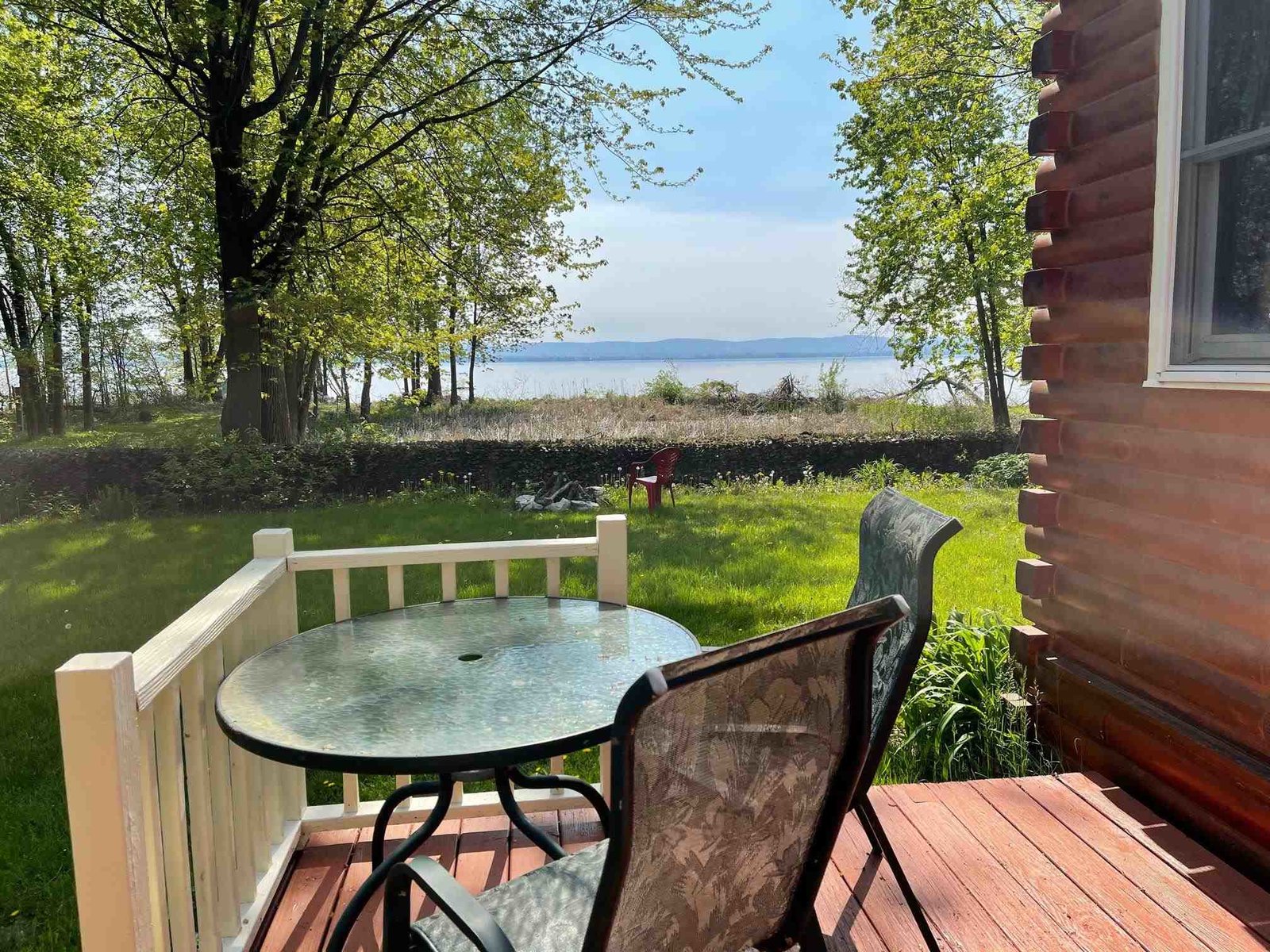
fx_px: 954
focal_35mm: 26
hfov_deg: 67.3
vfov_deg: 53.1
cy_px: 476
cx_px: 635
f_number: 1.6
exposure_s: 1/4049
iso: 32
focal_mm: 5.1
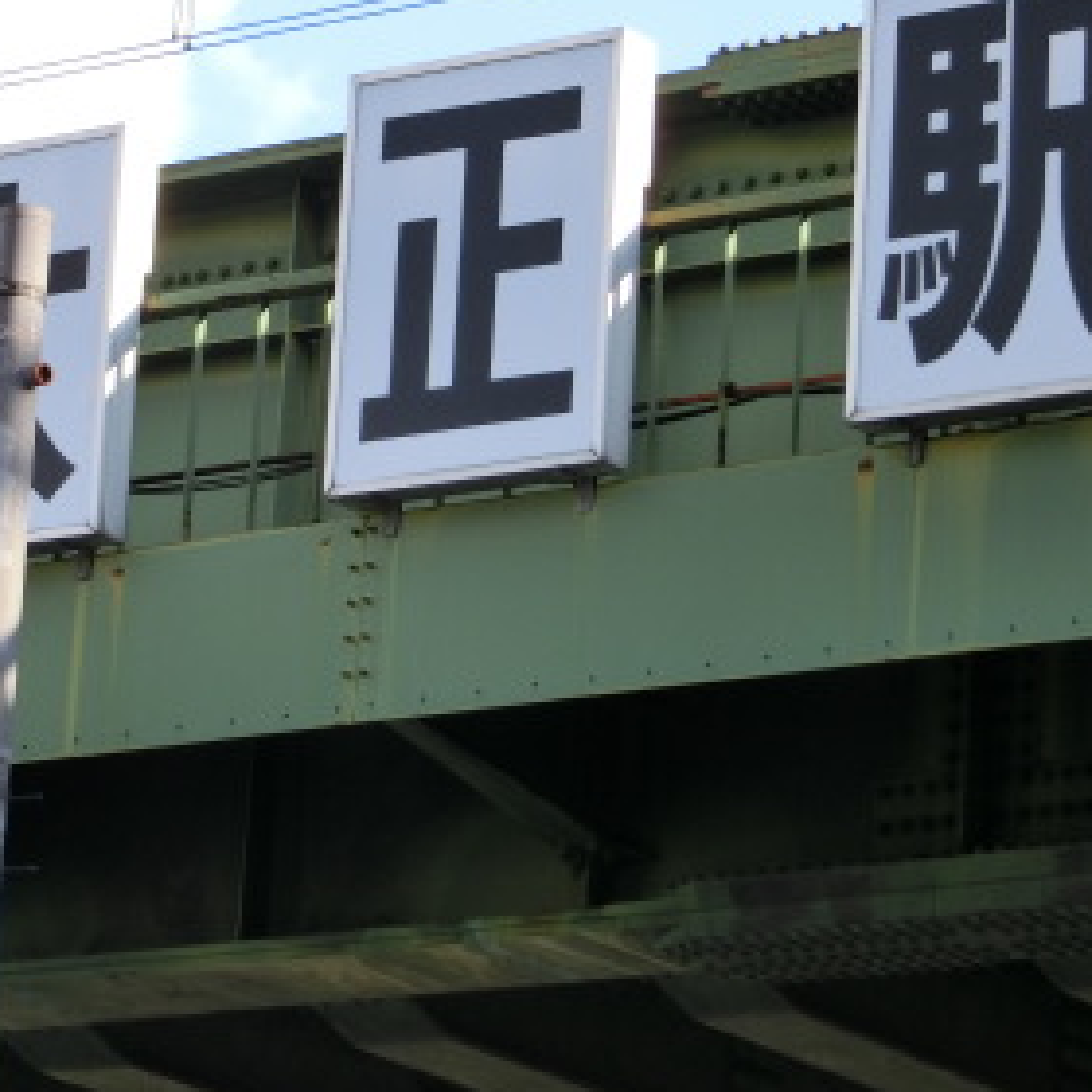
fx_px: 6710
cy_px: 386
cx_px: 230
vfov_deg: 9.3
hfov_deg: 9.3
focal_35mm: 188
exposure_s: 1/125
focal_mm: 16.5
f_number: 5.6
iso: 80
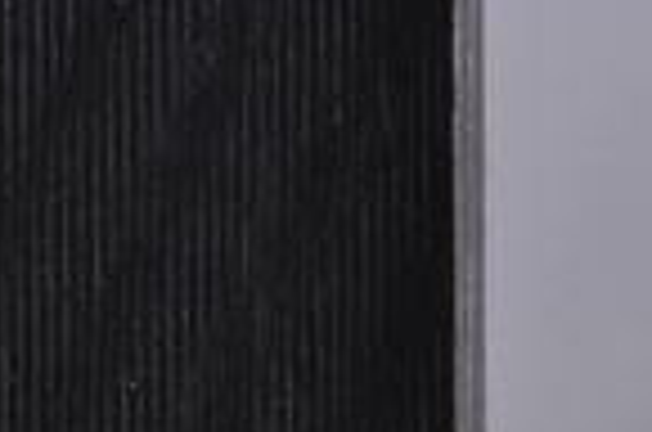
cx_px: -207
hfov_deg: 4.2
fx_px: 8829
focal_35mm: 489
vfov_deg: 2.8
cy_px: 551
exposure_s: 1/125
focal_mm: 105
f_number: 11
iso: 3200
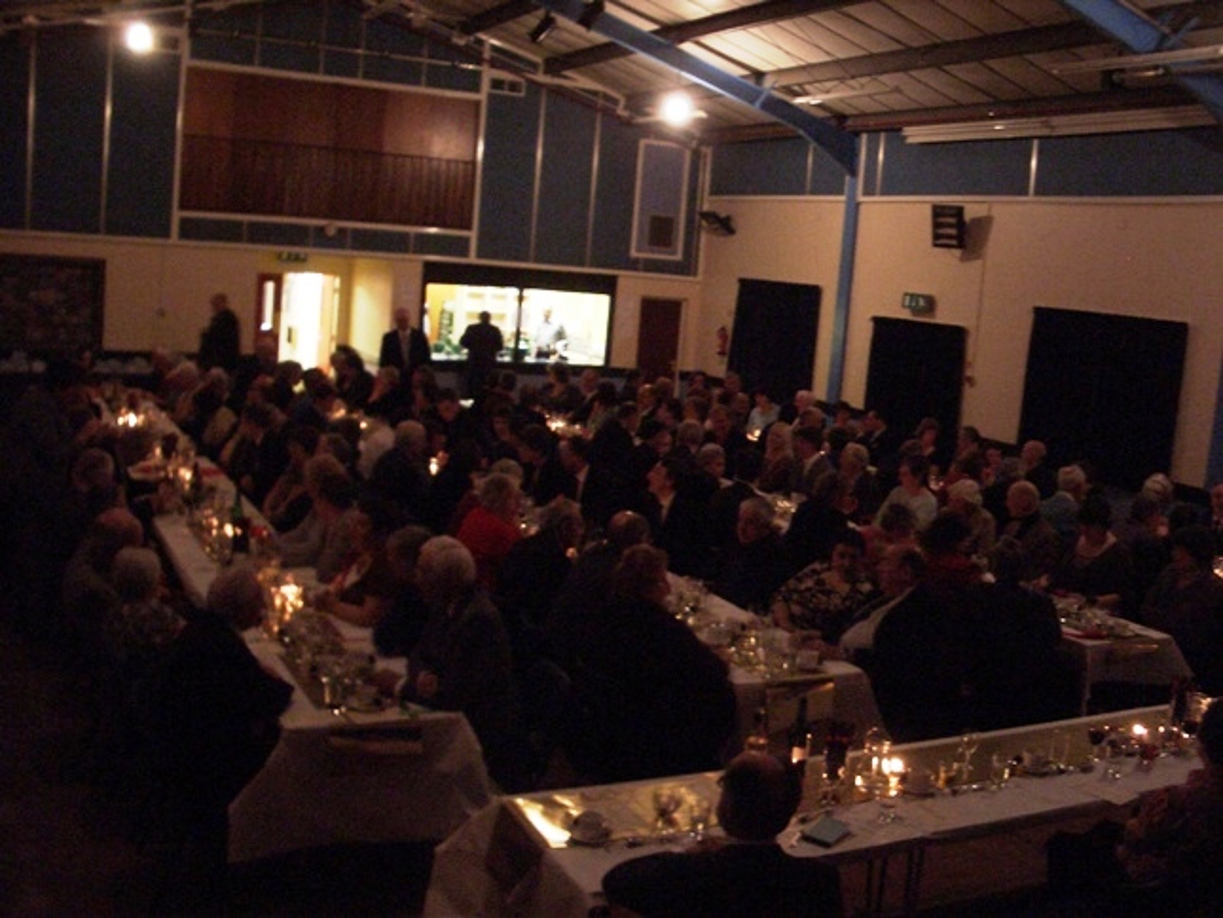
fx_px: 1237
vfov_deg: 40.7
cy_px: 459
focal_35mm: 35
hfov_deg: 52.6
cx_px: 612
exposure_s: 1/8
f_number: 2.6
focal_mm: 5.8
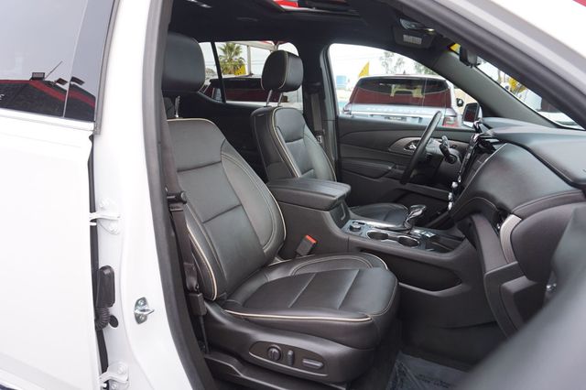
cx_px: 293
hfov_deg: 73.8
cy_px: 195
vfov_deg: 53.1
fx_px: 390
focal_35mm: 24
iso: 100
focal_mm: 16
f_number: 5
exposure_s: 1/80
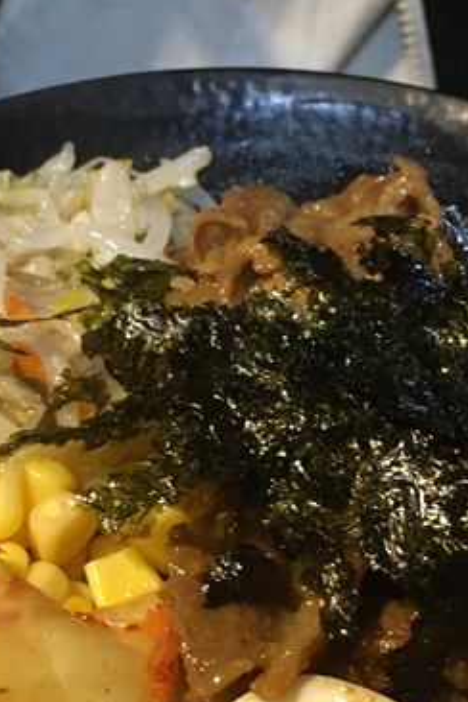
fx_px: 1560
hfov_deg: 17.1
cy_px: 576
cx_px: 217
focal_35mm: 80
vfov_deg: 24.9
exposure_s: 1/30
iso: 125
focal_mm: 4.15
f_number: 2.2
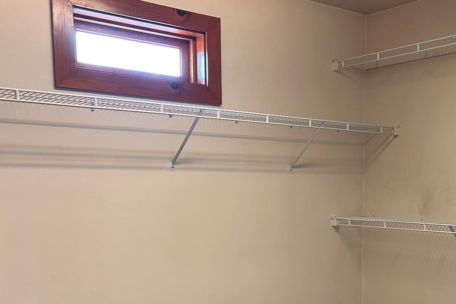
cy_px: 242
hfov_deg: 41.8
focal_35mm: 46
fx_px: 583
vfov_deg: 28.6
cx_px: 323
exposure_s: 1/60
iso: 160
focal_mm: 5.7
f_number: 1.5
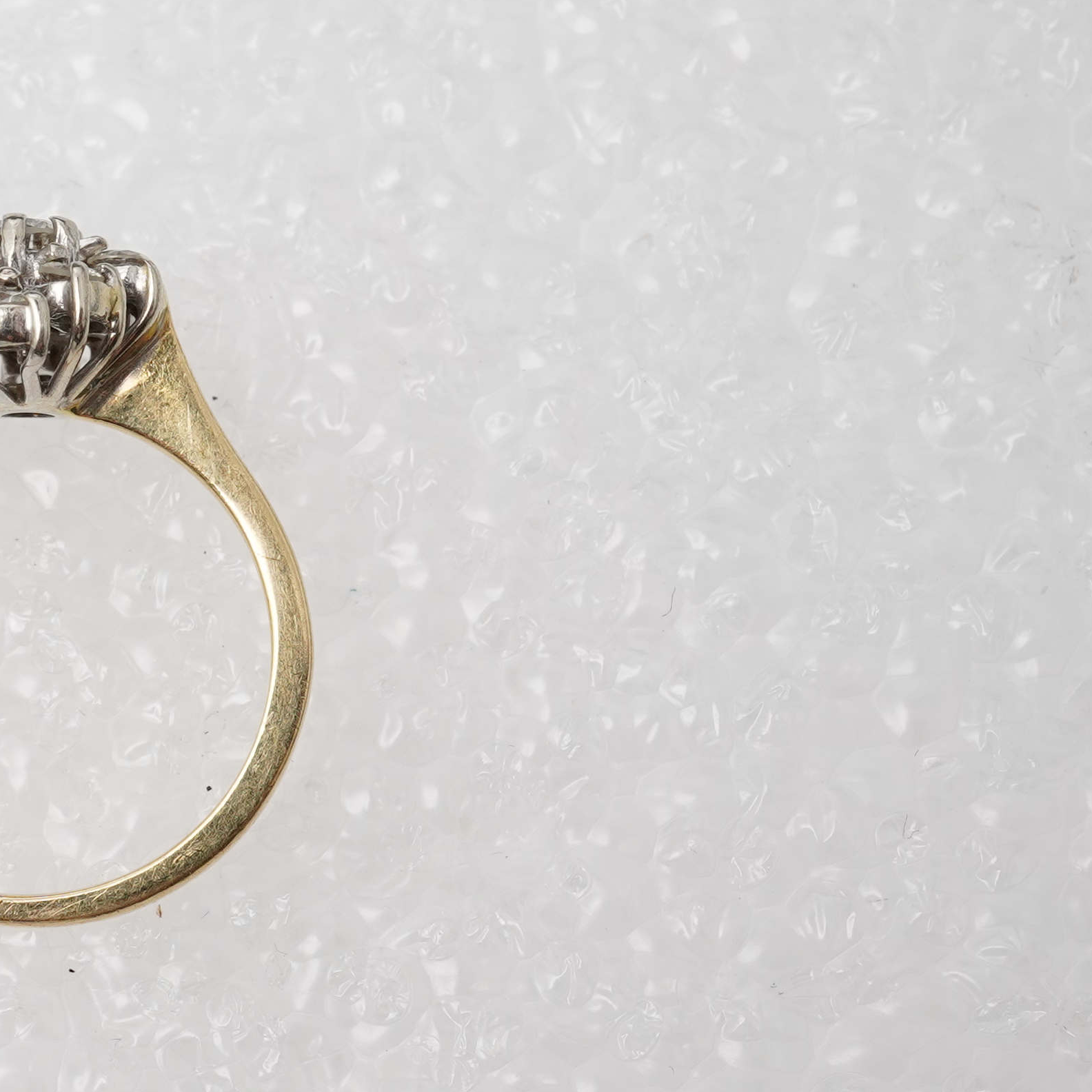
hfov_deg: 17.8
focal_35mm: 95
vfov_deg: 18.3
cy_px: 564
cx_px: -13
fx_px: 3391
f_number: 22
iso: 500
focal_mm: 30
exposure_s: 1/125
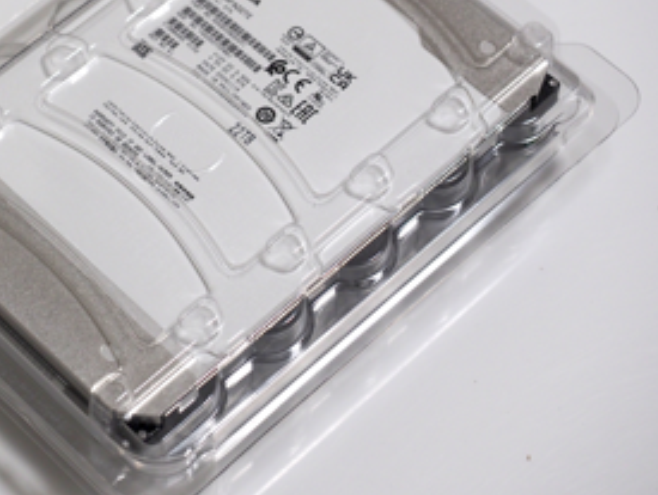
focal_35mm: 122
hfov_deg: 16.1
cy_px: 178
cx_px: 201
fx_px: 2322
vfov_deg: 12.2
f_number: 4
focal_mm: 40
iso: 500
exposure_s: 1/100
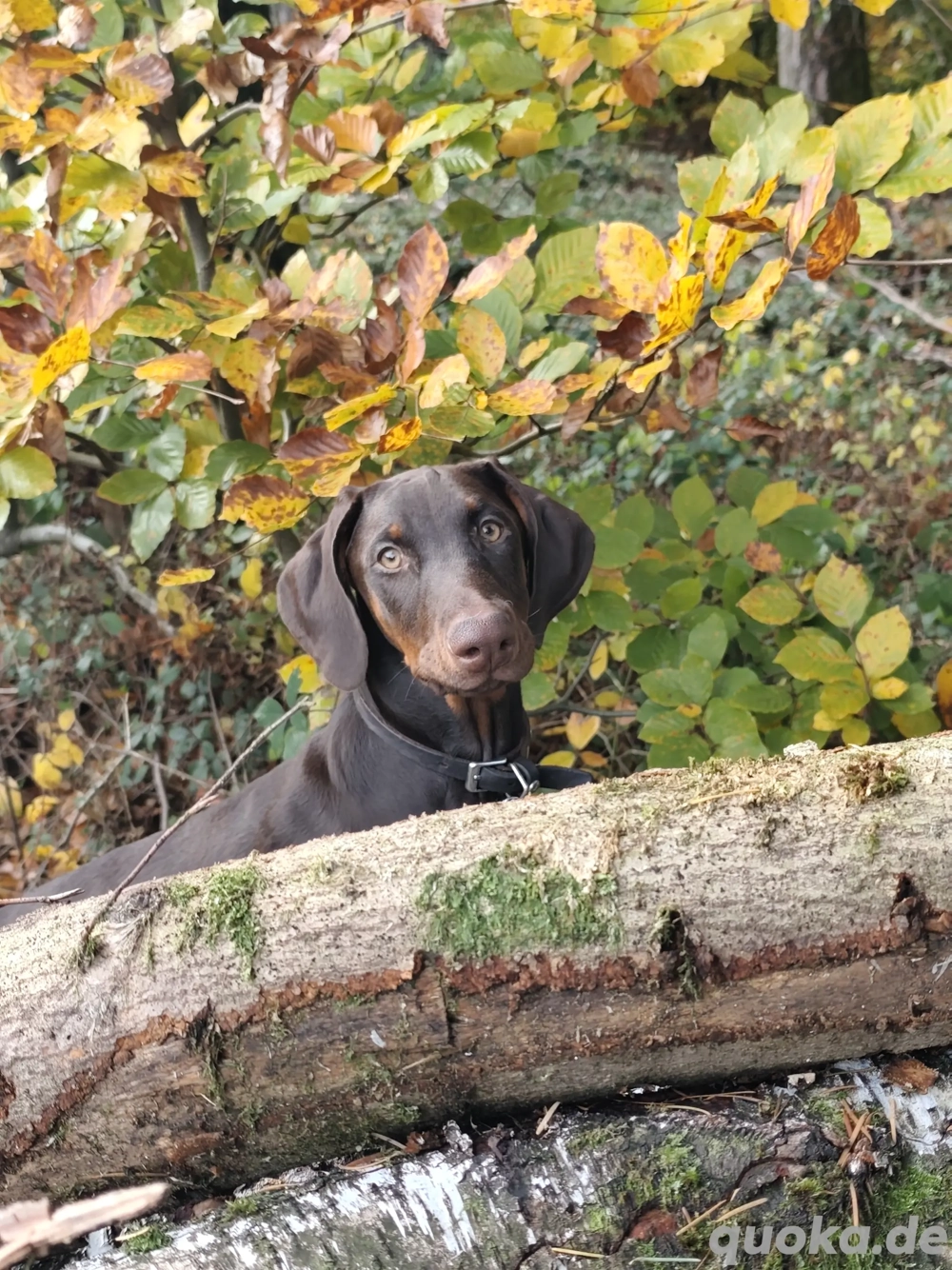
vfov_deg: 35.5
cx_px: 476
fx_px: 1981
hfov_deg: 27.0
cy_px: 635
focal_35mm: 54
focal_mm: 6.19
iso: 100
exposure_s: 1/100
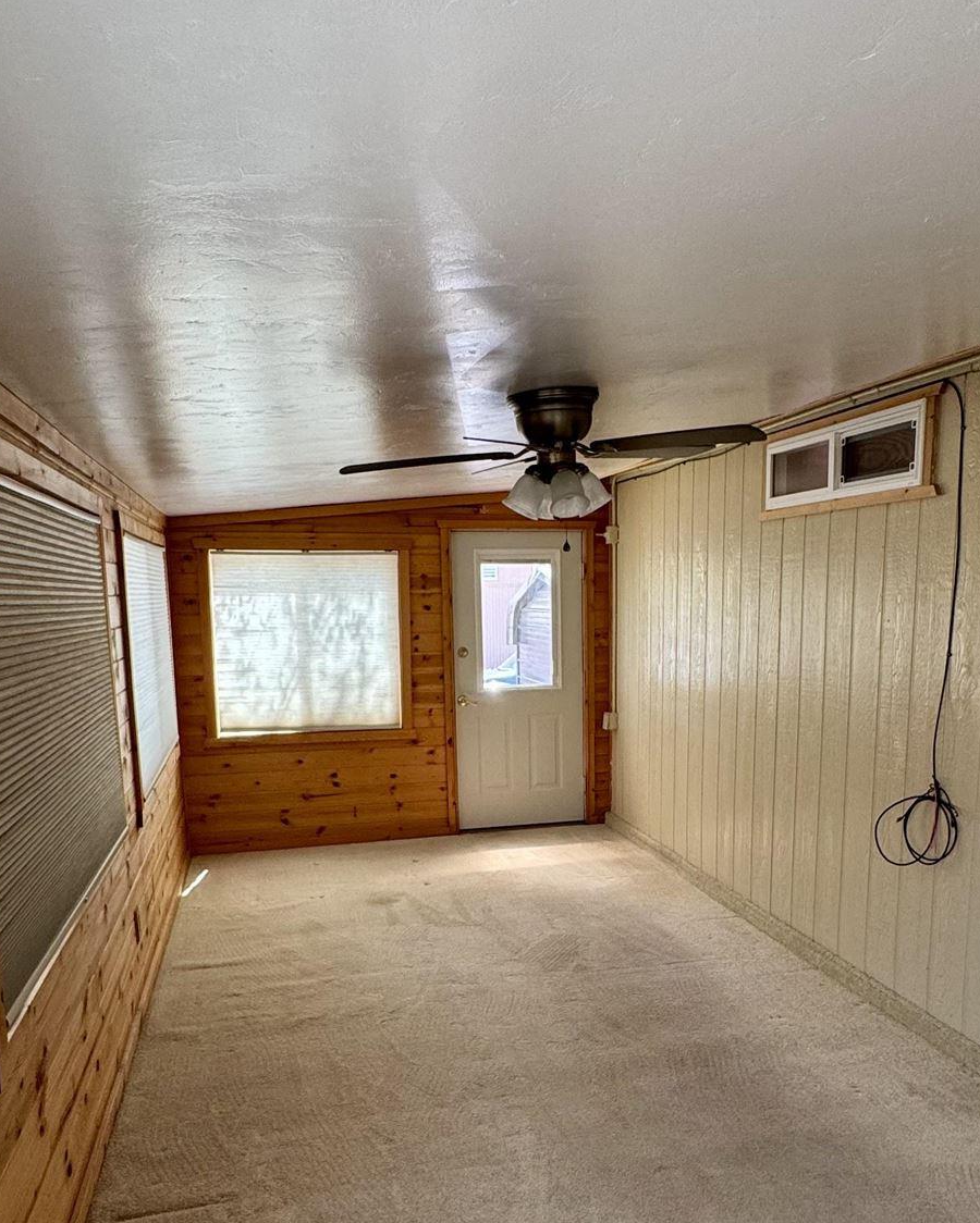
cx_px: 542
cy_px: 762
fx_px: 1015
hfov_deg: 51.5
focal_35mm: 28
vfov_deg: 61.4
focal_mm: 2.22
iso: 125
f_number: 2.2
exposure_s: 1/99
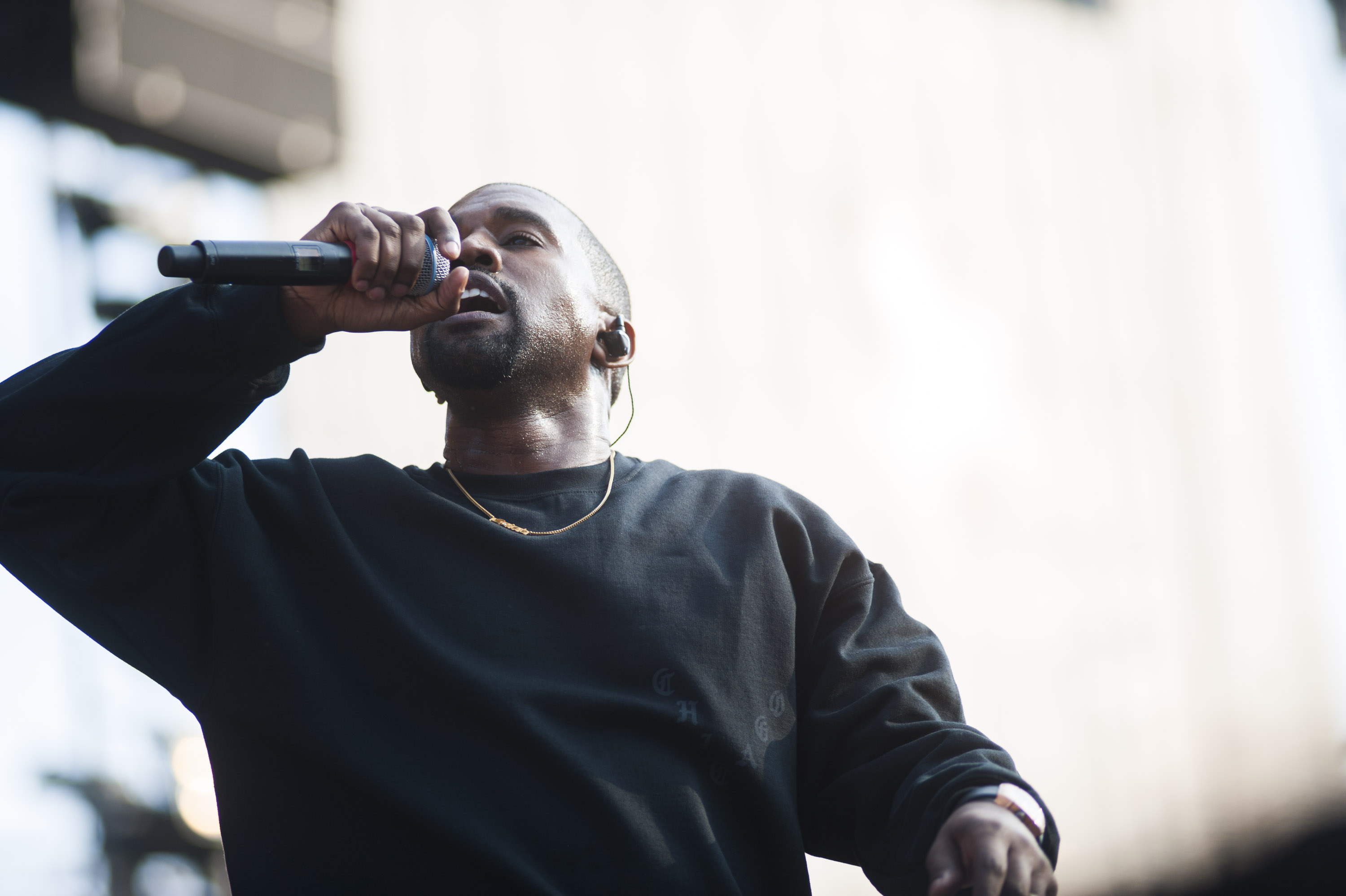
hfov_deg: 11.4
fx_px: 6725
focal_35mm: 180
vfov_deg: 7.6
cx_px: 673
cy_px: 448
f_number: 10
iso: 100
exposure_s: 1/800
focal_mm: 180
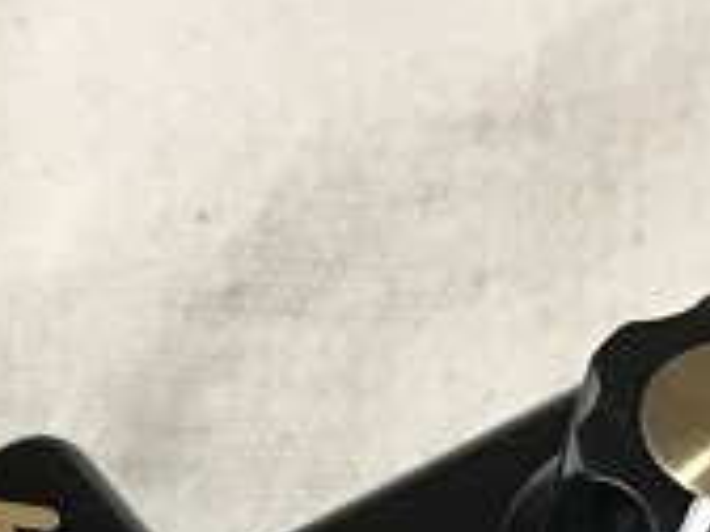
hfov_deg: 11.2
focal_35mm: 174
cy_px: 1512
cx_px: -25
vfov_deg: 7.6
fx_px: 3569
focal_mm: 4.15
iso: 200
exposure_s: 1/30
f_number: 2.2
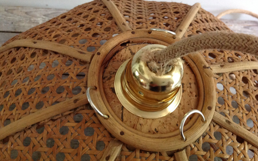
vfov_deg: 33.5
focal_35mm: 38
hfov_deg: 51.5
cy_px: 67
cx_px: 128
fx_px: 267
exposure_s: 1/15
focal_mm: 4.28
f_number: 2.4
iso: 320
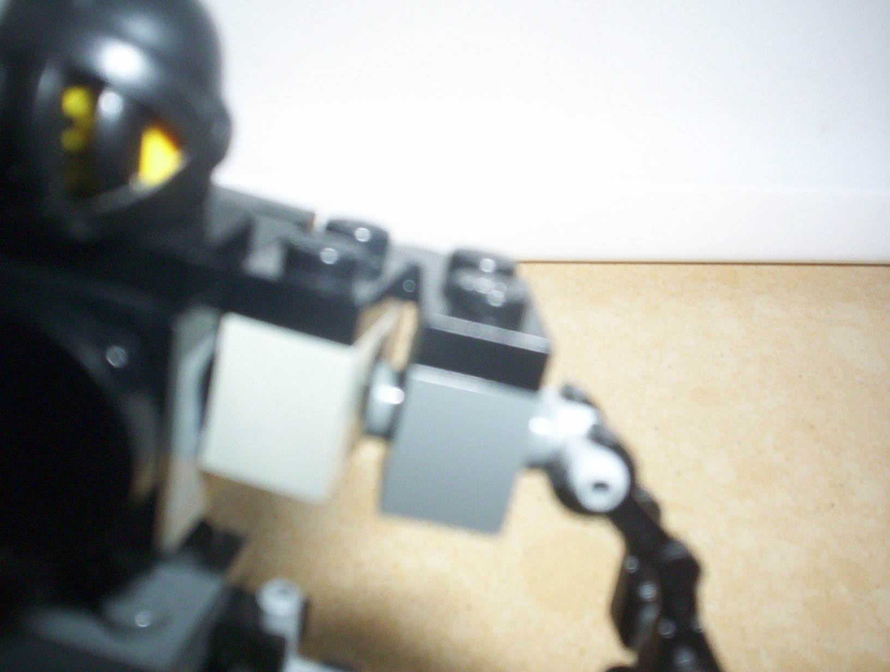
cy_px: 336
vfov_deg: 37.9
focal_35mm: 38
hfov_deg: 48.9
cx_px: 445
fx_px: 979
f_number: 4.5
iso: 140
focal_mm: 4.99
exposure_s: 1/60
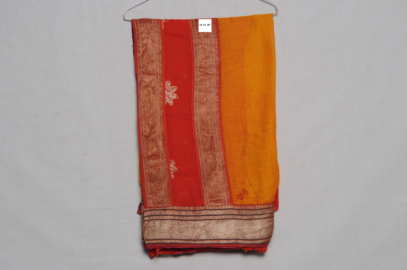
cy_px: 135
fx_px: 881
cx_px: 204
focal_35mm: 78
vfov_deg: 17.4
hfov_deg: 26.0
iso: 400
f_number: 11
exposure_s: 1/8
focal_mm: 52
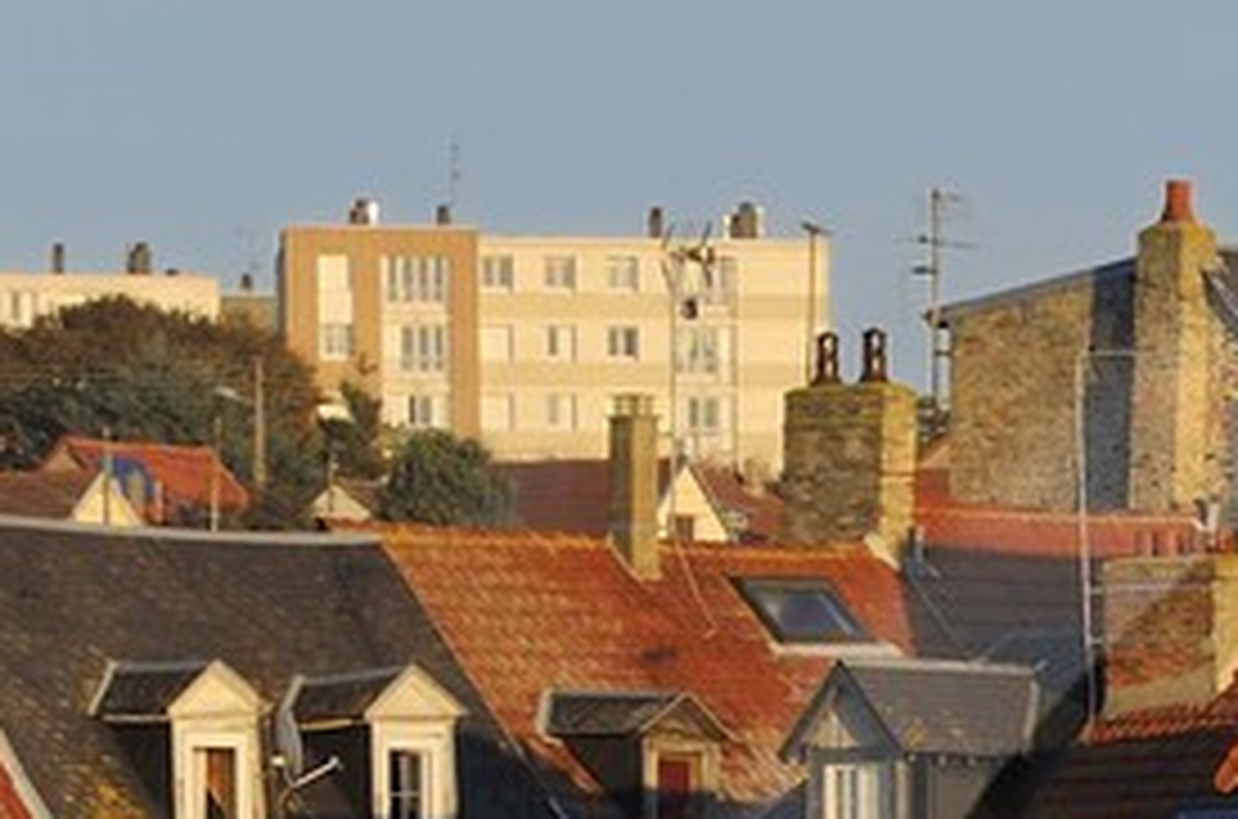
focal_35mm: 845
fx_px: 28991
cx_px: 2296
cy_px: 1807
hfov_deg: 2.4
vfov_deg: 1.6
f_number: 9
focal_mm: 145
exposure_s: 1/200
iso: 200
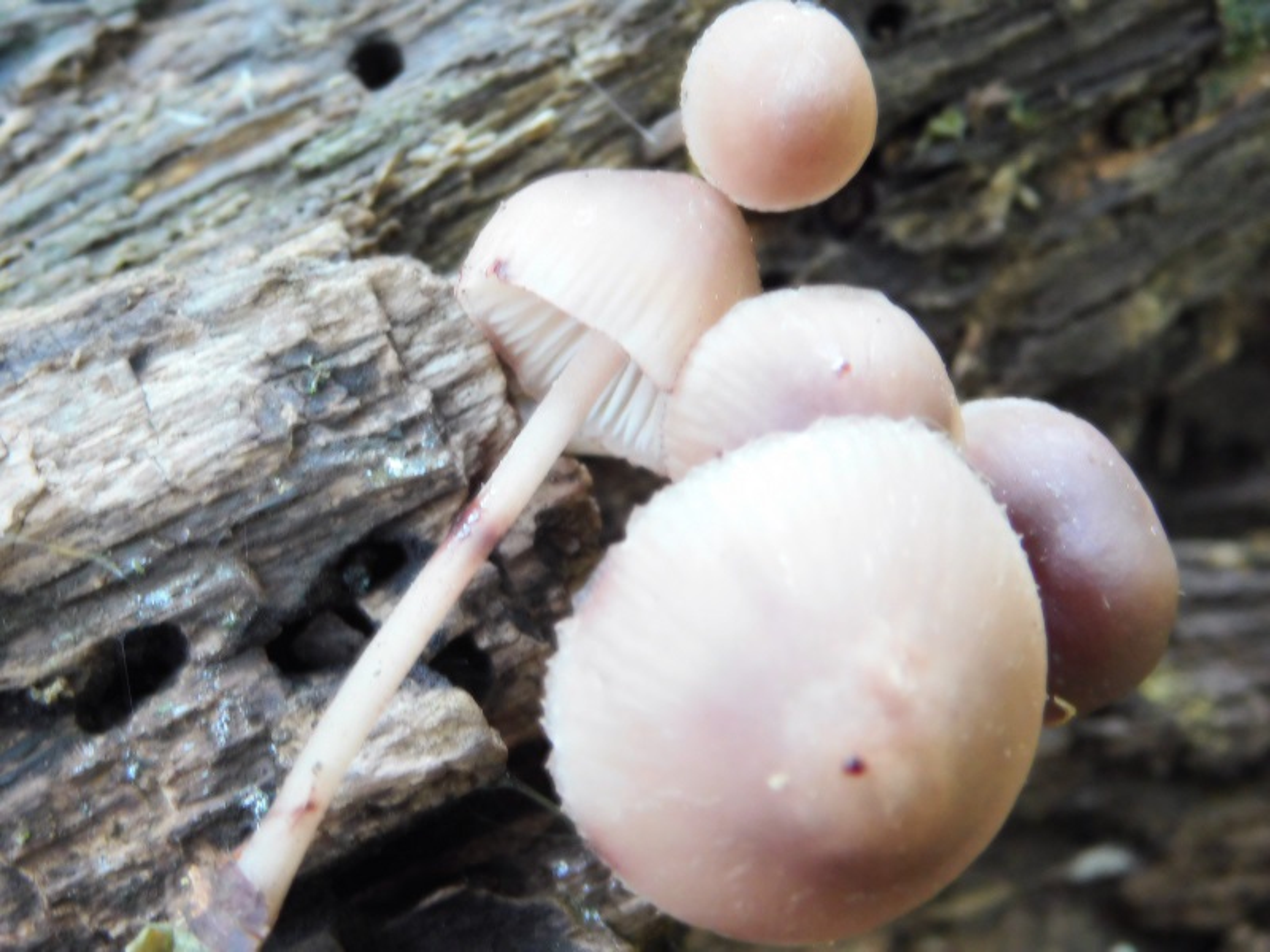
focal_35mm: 99
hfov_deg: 19.8
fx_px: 3632
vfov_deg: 14.9
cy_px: 476
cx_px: 635
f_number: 4.6
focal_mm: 17.6
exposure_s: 1/30
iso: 720
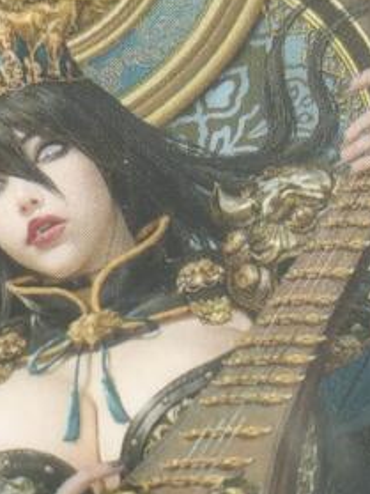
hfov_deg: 8.8
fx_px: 2396
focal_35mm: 168
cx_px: 142
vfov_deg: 11.7
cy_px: 460
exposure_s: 1/50
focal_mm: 4.94
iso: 500
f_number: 1.5
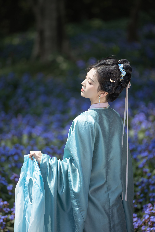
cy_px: 116
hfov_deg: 7.5
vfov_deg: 11.3
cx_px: 78
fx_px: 1175
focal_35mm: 182
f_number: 2.8
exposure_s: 1/1000
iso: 100
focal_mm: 182
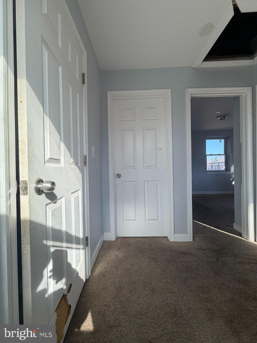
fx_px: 139
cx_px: 128
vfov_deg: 102.1
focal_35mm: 14
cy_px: 172
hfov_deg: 85.7
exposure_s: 1/207
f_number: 2.2
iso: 40
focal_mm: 2.22
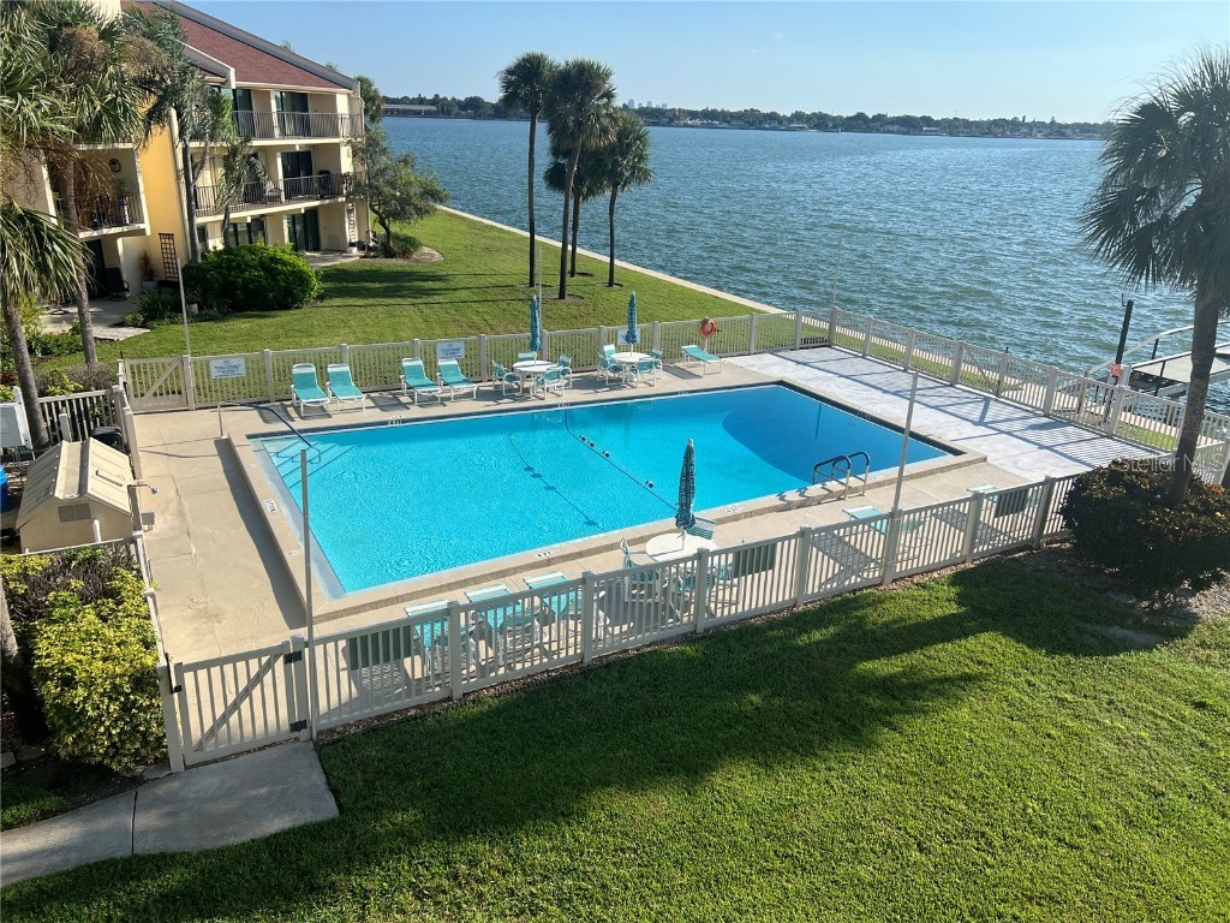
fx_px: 924
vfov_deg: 53.1
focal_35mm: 26
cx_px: 615
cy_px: 462
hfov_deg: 67.3
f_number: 1.5
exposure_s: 1/3831
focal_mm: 5.7
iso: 50
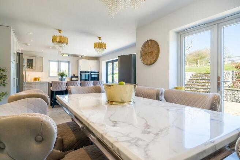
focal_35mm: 19
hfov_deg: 86.9
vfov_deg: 64.5
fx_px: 127
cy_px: 80
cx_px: 120
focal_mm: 12.7
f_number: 7.1
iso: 160
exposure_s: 1/20
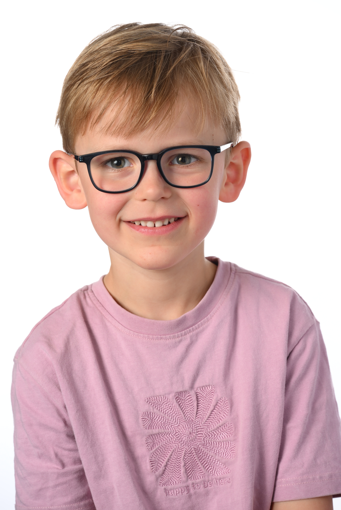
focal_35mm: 120
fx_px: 1703
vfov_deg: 17.1
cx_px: 170
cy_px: 255
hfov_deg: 11.4
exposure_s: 1/160
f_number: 8
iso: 200
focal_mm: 120
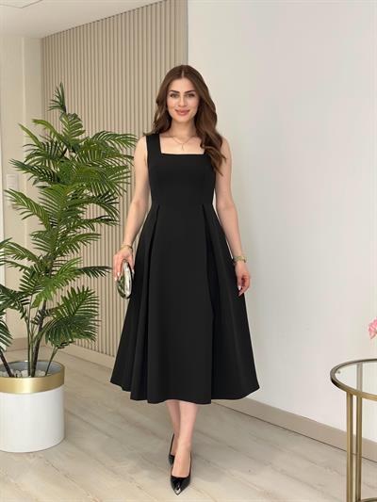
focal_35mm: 48
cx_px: 188
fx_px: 697
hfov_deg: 30.3
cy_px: 251
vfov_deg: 39.6
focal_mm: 6.86
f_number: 1.78
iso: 80
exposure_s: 1/371
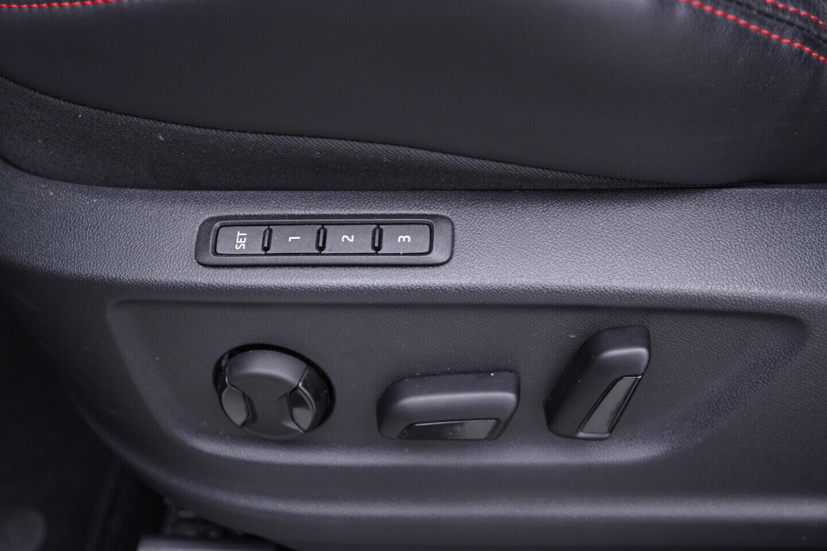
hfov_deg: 53.1
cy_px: 276
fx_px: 827
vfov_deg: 36.9
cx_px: 414
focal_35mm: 36
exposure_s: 1/40
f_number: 2.8
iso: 200
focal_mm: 24
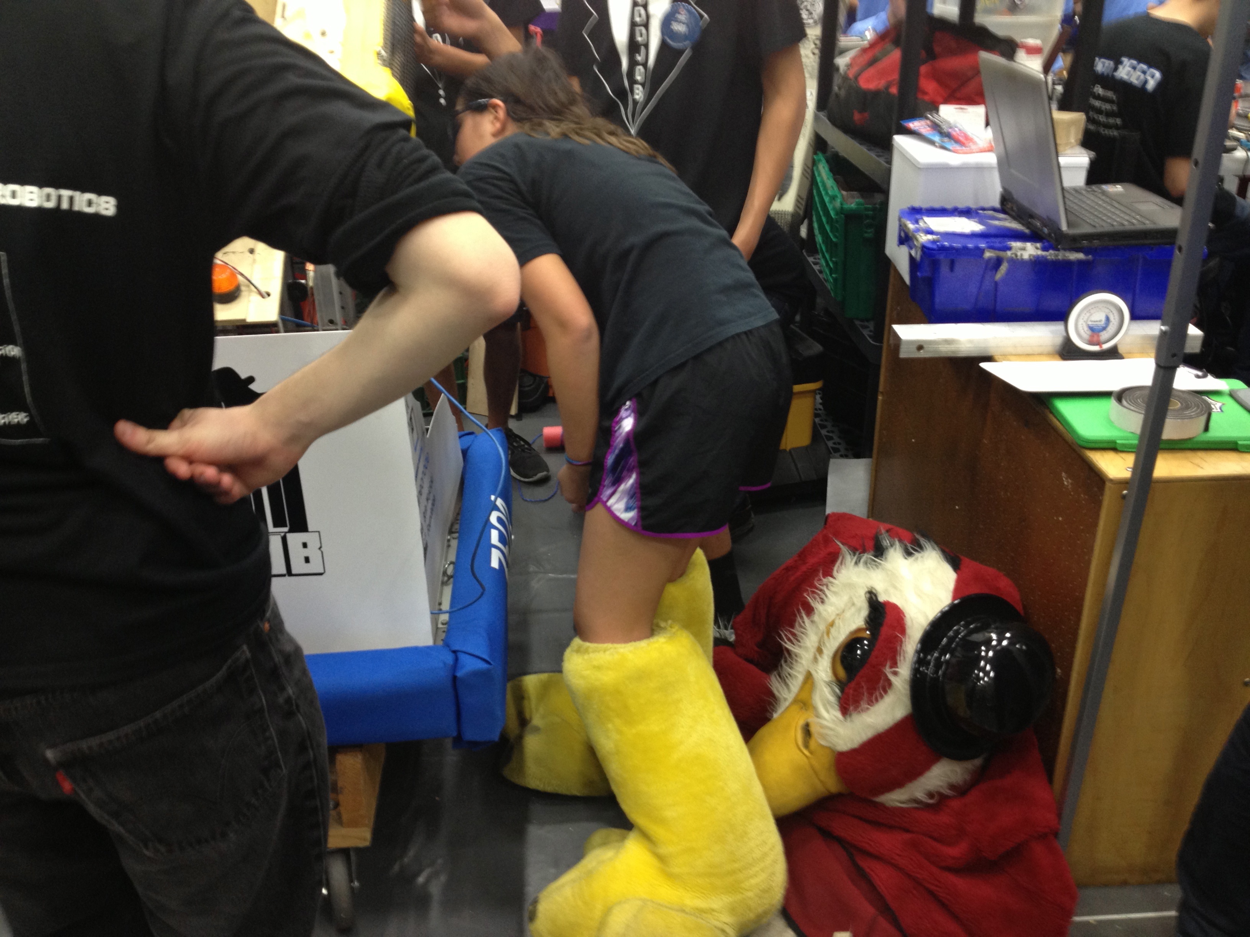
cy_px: 468
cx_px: 625
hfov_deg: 52.6
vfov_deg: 40.7
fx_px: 1264
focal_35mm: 35
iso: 125
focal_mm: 4.28
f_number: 2.4
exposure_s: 1/20
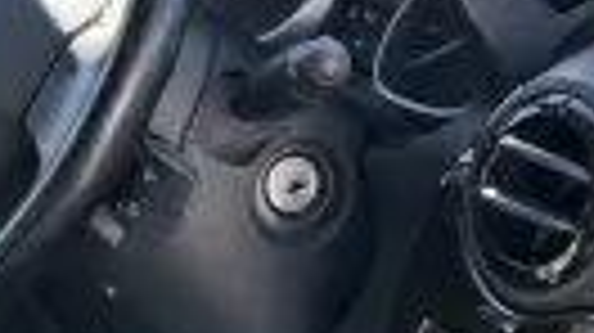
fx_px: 2251
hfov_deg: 15.0
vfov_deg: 8.4
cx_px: 171
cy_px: 284
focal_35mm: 143
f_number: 1.78
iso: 64
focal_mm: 6.86
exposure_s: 1/574
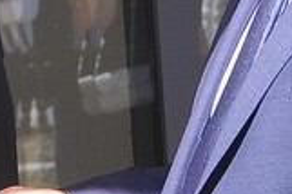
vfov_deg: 2.4
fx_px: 4635
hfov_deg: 3.6
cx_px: -54
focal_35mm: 572
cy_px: 109
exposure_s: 1/320
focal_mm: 60
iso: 400
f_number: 9
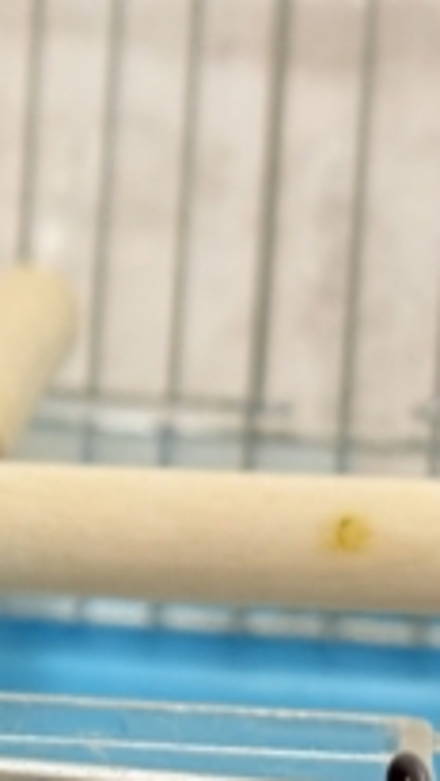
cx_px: -258
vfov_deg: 12.2
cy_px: 474
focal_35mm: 176
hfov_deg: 6.8
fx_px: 3647
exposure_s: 1/100
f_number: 1.6
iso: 125
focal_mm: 5.96
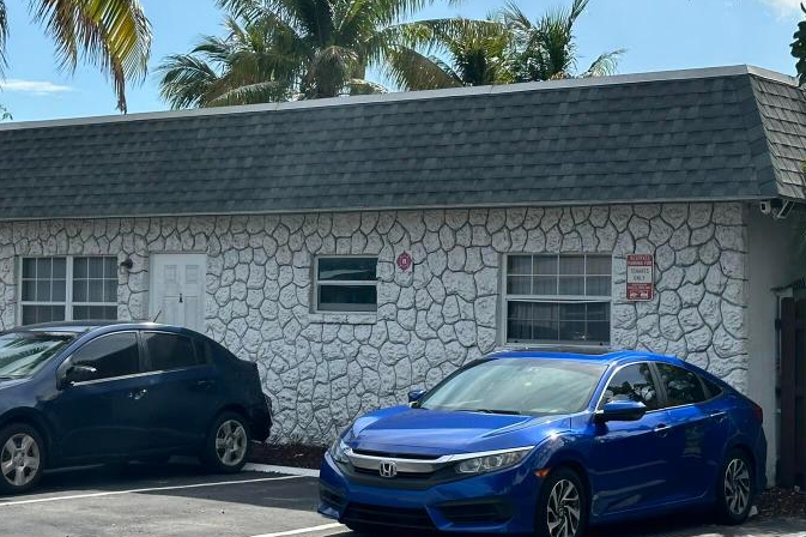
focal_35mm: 76
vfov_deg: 17.9
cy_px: 246
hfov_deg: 26.6
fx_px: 1701
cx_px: 340
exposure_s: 1/4367
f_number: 1.78
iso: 64
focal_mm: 6.86
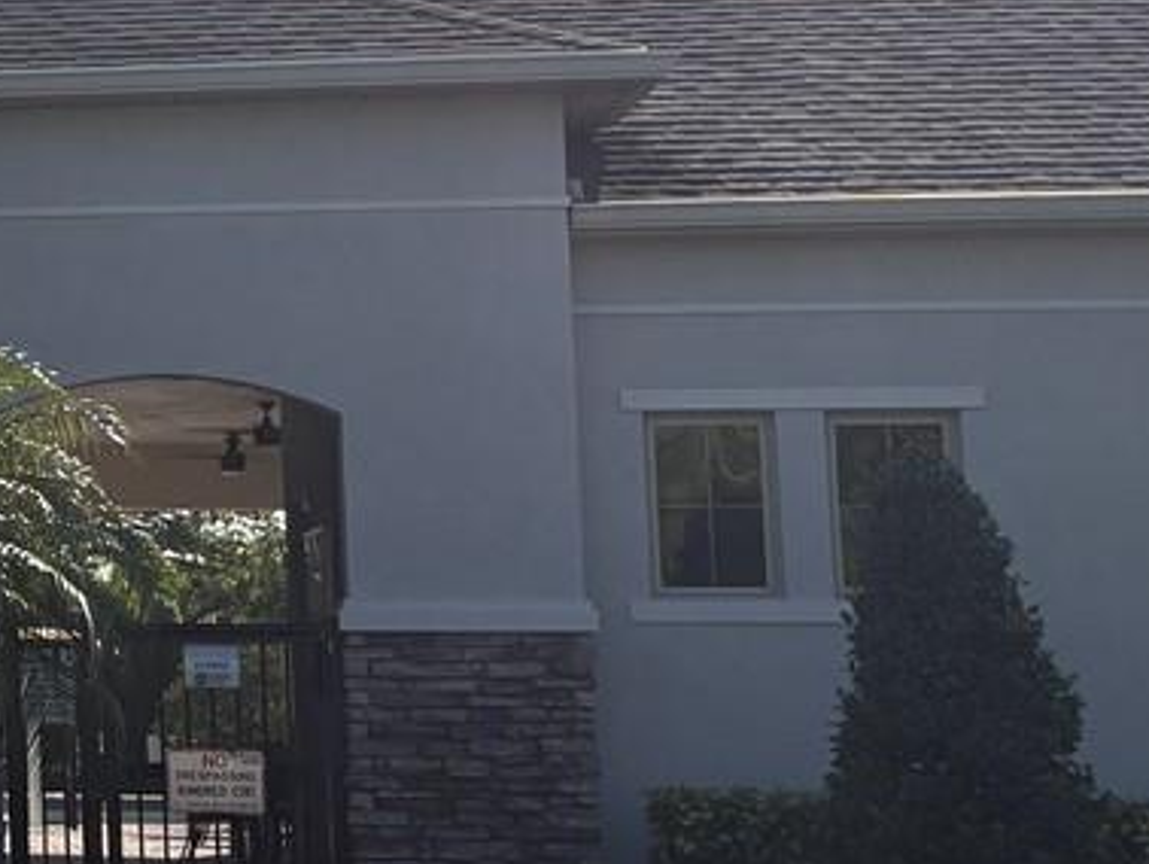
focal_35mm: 110
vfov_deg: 13.4
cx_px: -799
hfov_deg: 15.7
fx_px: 3654
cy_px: 143
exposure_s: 1/8850
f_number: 1.6
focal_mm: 5.96
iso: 50
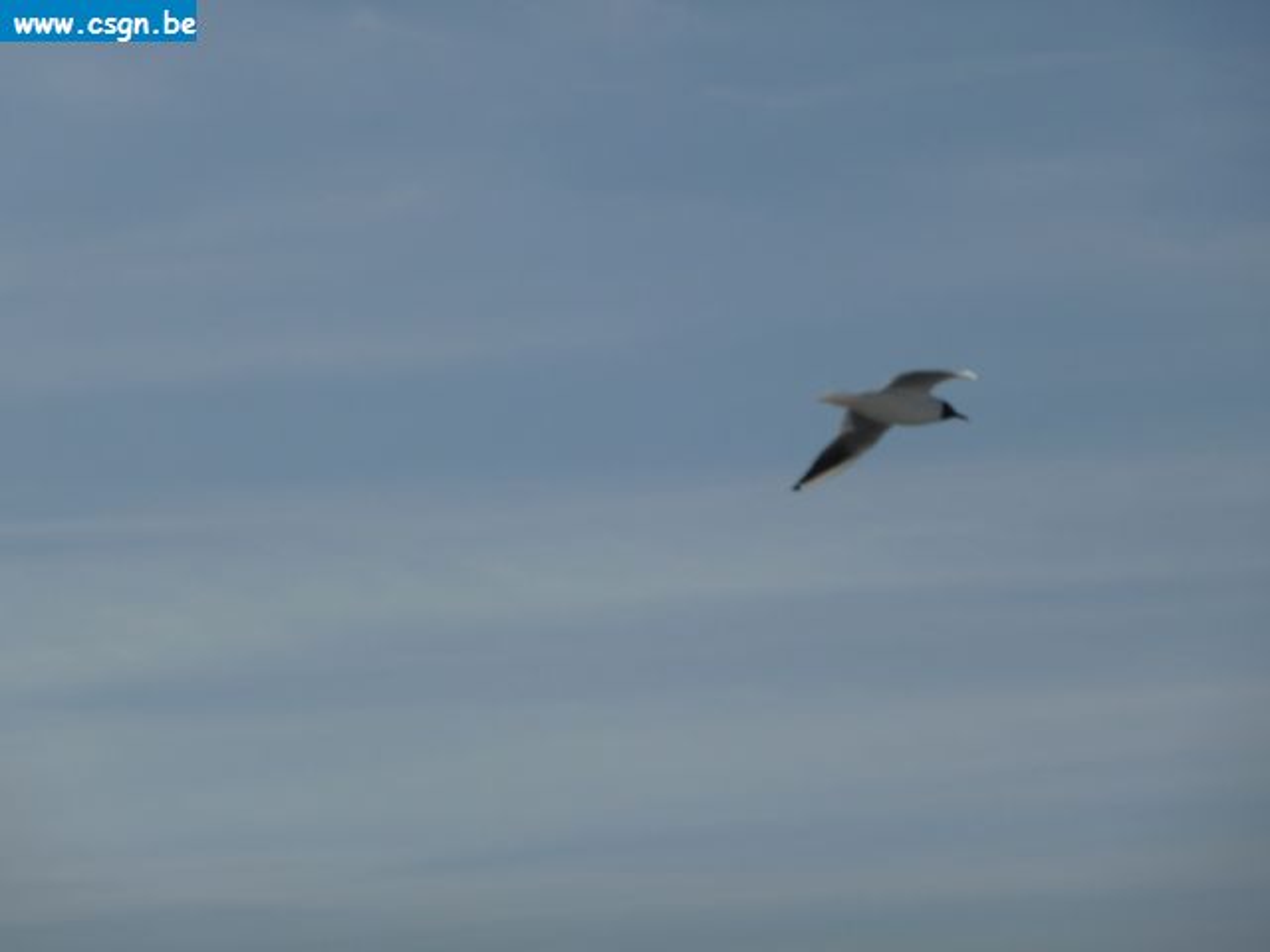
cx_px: 635
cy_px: 476
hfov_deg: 7.1
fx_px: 10273
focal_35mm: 280
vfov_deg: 5.3
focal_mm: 47
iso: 100
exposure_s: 1/500
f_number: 11
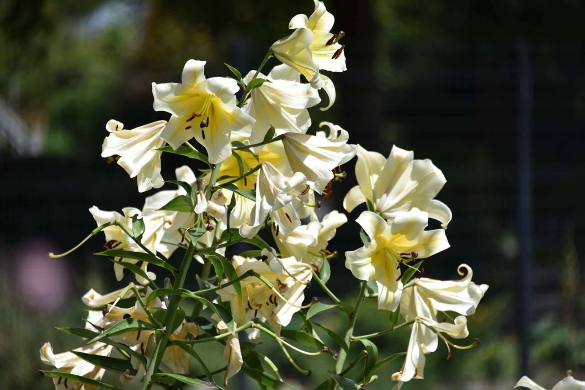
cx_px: 292
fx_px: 4876
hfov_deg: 6.9
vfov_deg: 4.6
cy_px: 195
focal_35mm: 300
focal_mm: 300
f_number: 7.1
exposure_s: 1/640
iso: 100
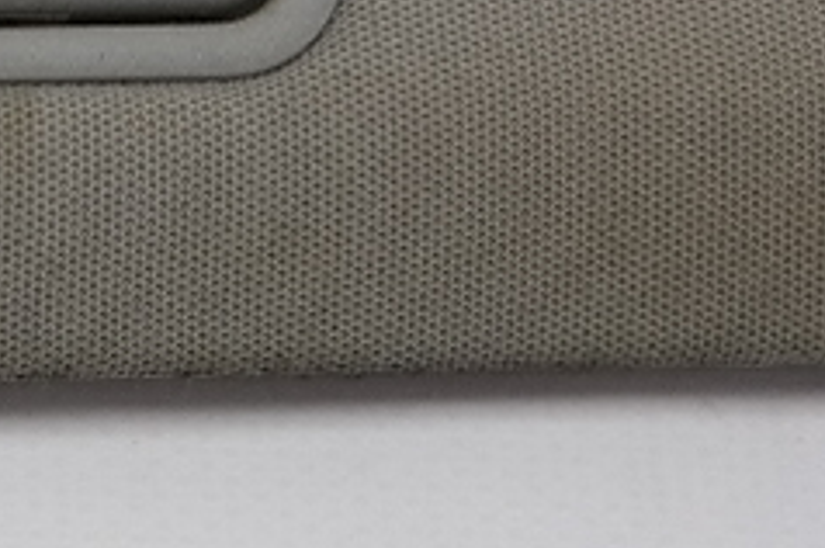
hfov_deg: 8.1
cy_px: -579
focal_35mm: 240
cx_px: -995
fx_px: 5492
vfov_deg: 5.6
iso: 100
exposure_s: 1/80
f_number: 4
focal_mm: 22
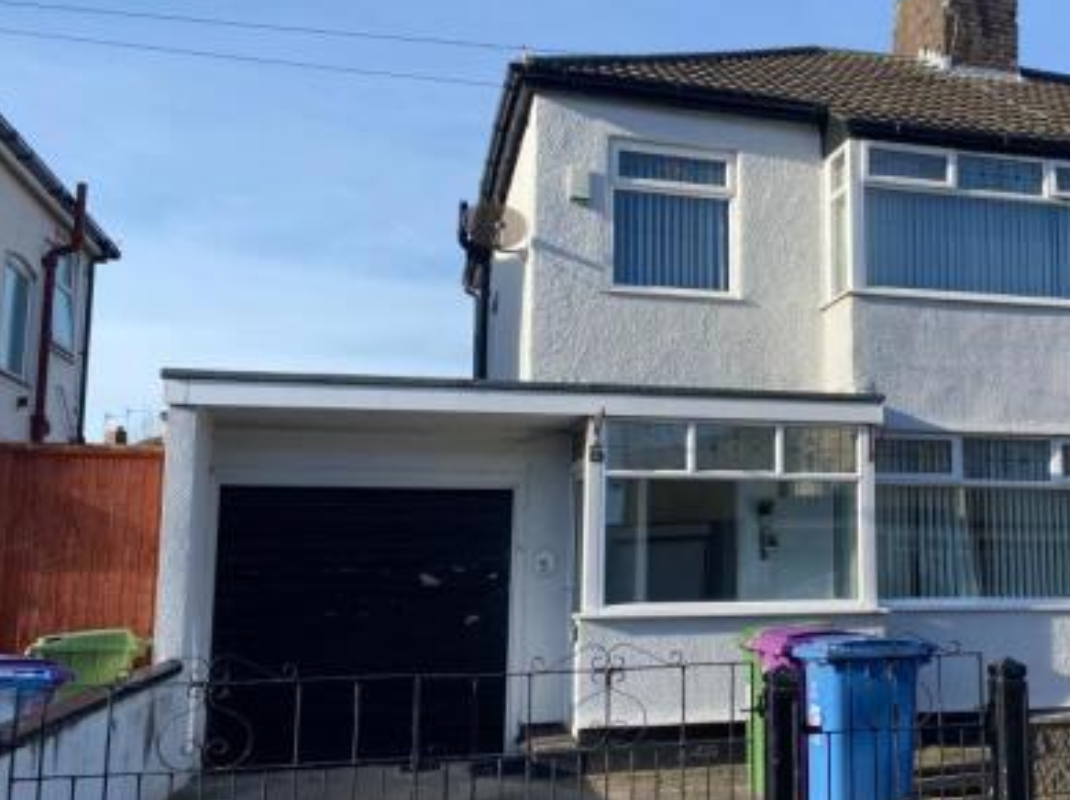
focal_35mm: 39
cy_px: 425
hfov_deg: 46.3
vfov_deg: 36.8
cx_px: 796
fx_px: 1204
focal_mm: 4.25
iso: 32
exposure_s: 1/1838
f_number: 1.8
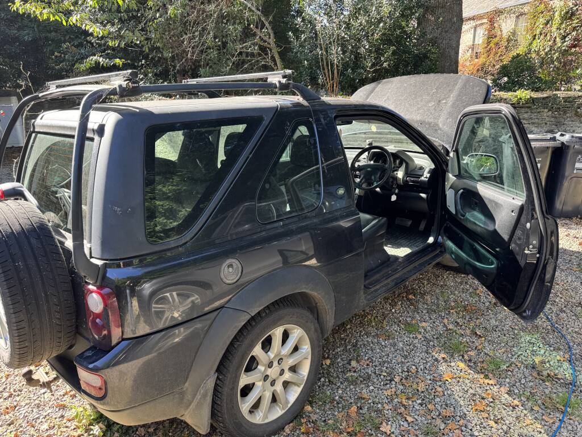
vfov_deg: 56.8
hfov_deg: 71.6
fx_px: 404
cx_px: 291
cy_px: 218
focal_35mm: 24
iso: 80
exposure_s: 1/187
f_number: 1.78
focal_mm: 6.76
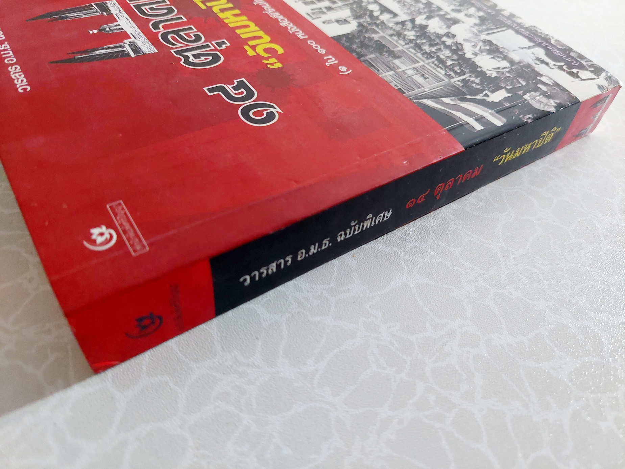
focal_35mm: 24
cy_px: 234
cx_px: 312
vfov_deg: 56.8
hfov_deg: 71.6
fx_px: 433
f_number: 1.8
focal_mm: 5.23
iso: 640
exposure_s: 1/24
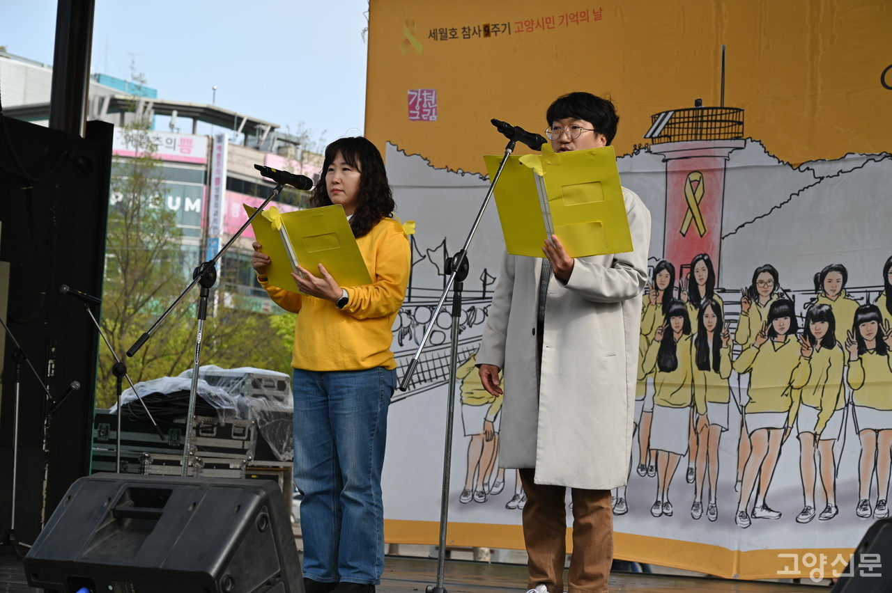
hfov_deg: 28.9
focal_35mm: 70
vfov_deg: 19.4
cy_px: 296
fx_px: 1733
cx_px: 446
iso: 100
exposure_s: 1/250
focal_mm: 70
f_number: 6.3
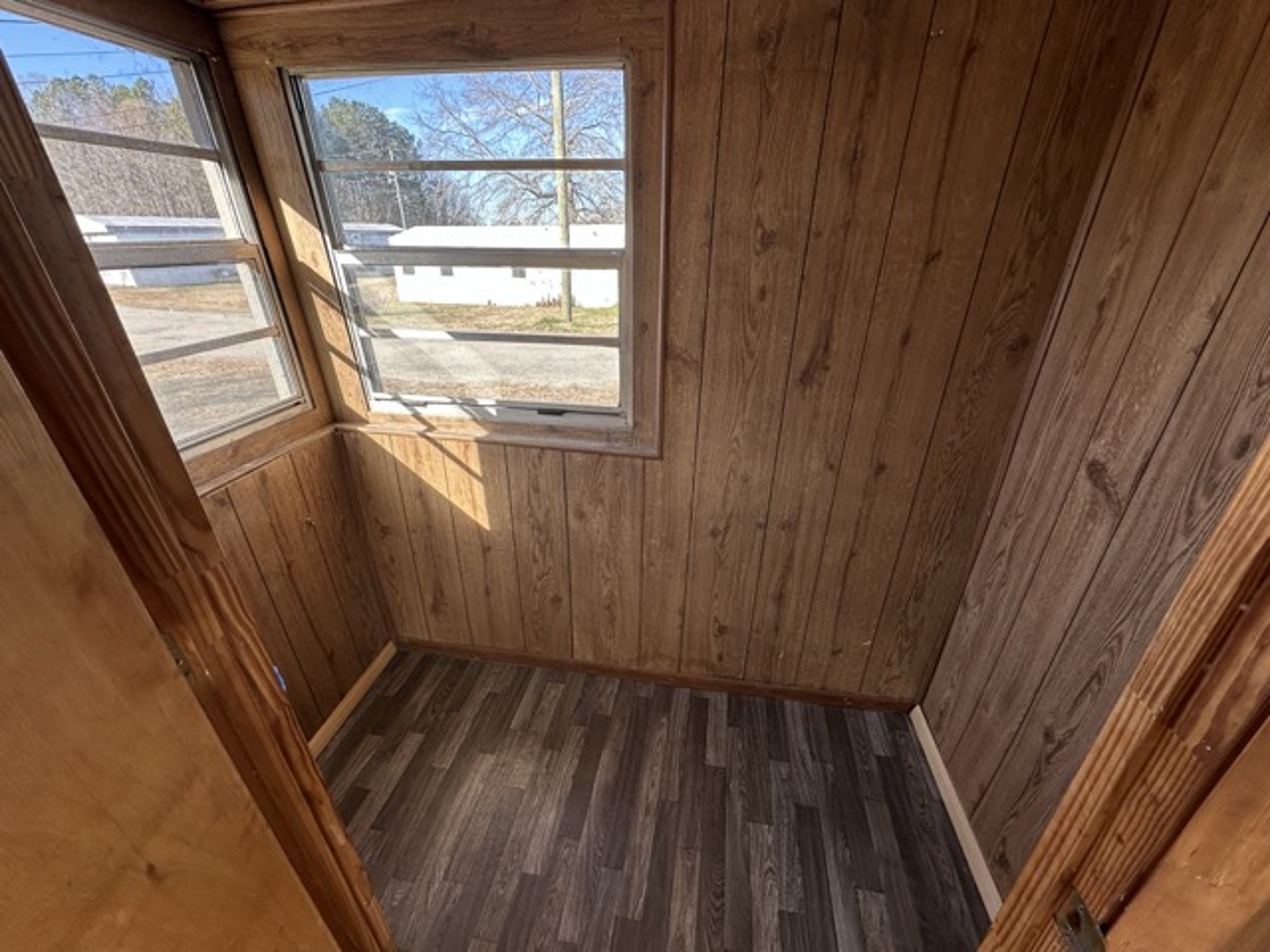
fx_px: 514
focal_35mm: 14
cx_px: 635
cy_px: 476
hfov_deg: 102.1
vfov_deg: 85.7
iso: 40
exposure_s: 1/136
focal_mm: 2.22
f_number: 2.2
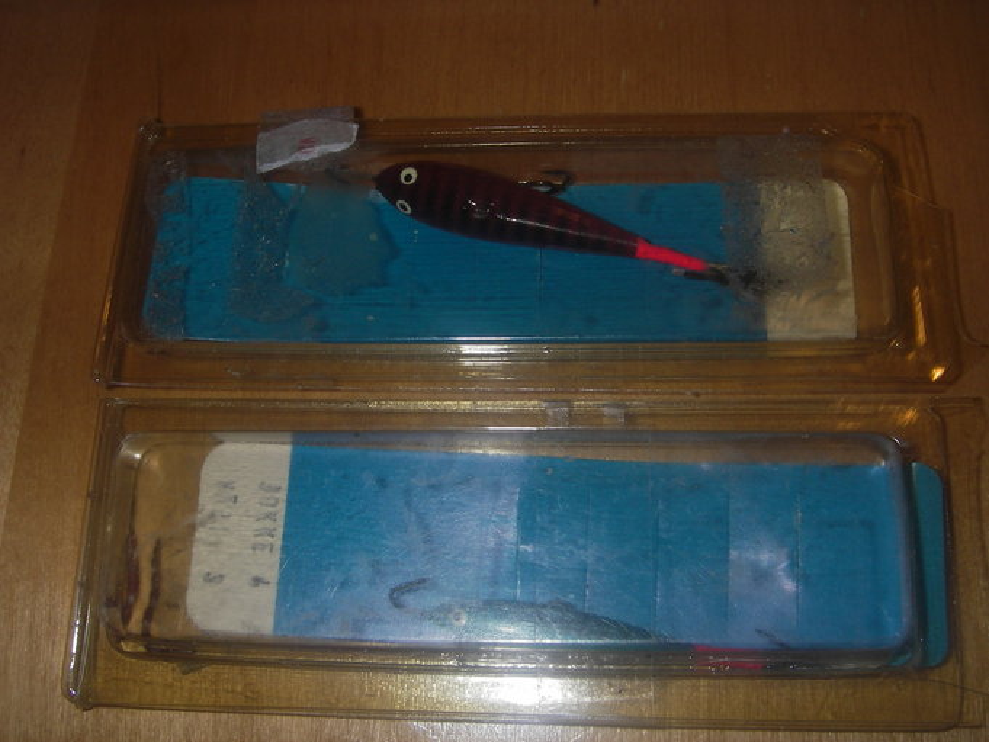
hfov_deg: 49.0
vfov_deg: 37.7
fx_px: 1086
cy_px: 371
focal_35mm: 38
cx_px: 494
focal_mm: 6.3
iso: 50
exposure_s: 1/30
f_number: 6.6
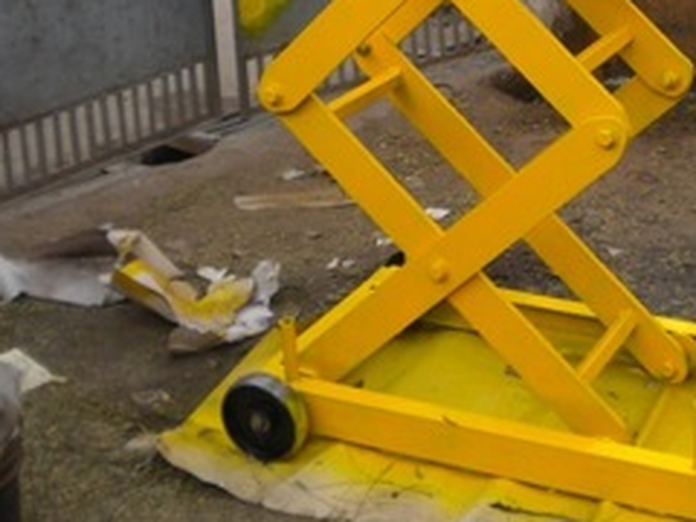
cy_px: 51
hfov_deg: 26.2
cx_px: 551
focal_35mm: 73
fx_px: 1468
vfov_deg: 19.8
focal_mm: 6.3
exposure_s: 1/126
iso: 80
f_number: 3.1
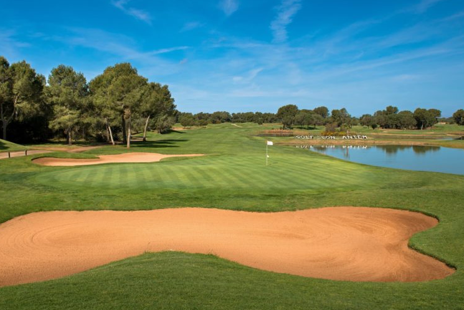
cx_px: 193
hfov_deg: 56.9
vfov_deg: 39.8
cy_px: 127
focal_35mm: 33
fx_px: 425
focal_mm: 24
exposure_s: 1/1250
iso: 200
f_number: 5.6
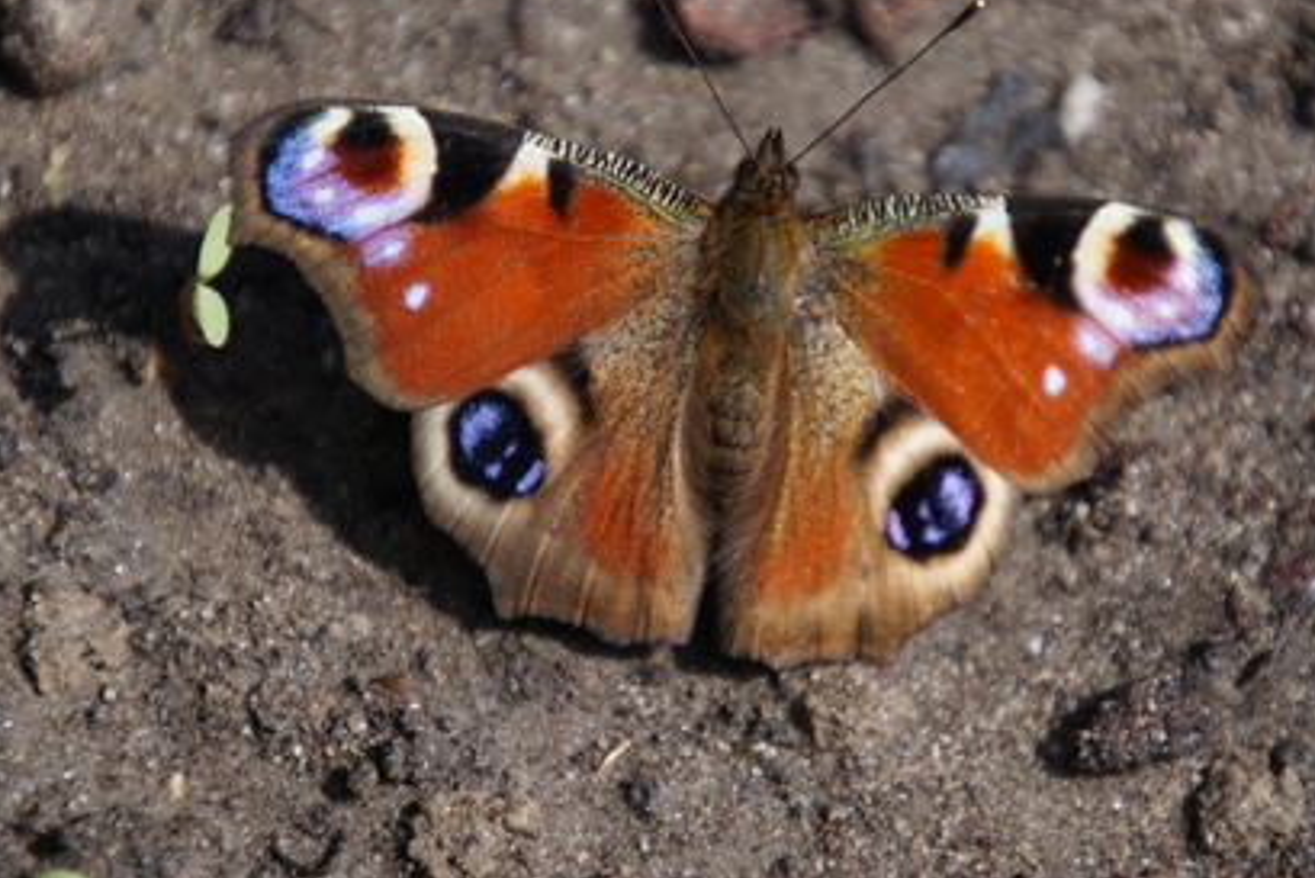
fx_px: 18489
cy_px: 452
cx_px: 727
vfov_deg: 2.7
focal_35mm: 506
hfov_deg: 4.1
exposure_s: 1/500
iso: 320
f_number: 6.3
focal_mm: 300
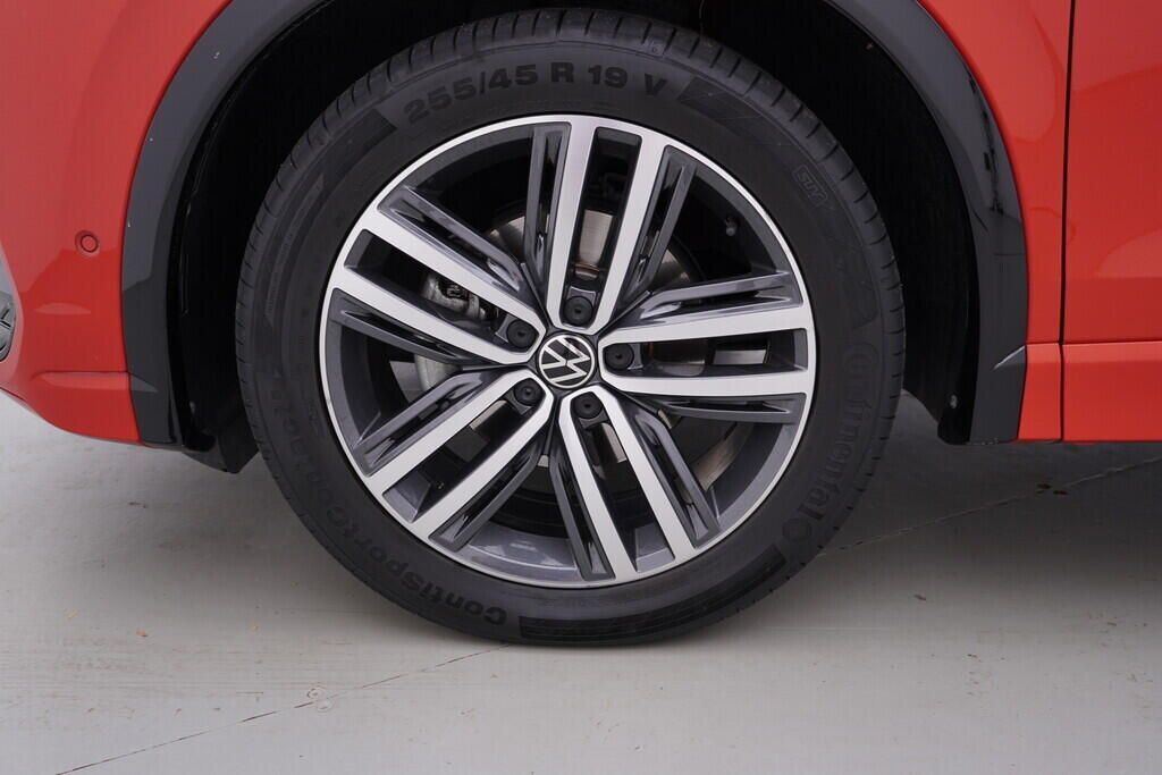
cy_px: 388
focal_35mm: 36
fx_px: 1162
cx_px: 581
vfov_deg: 36.9
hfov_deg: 53.1
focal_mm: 24
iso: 125
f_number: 3.5
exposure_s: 1/60
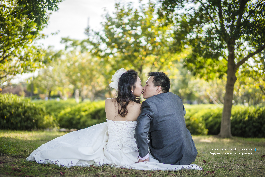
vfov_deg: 27.0
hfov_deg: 39.6
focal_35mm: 50
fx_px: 368
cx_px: 132
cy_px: 88
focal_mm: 50
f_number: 1.4
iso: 100
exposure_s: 1/2000
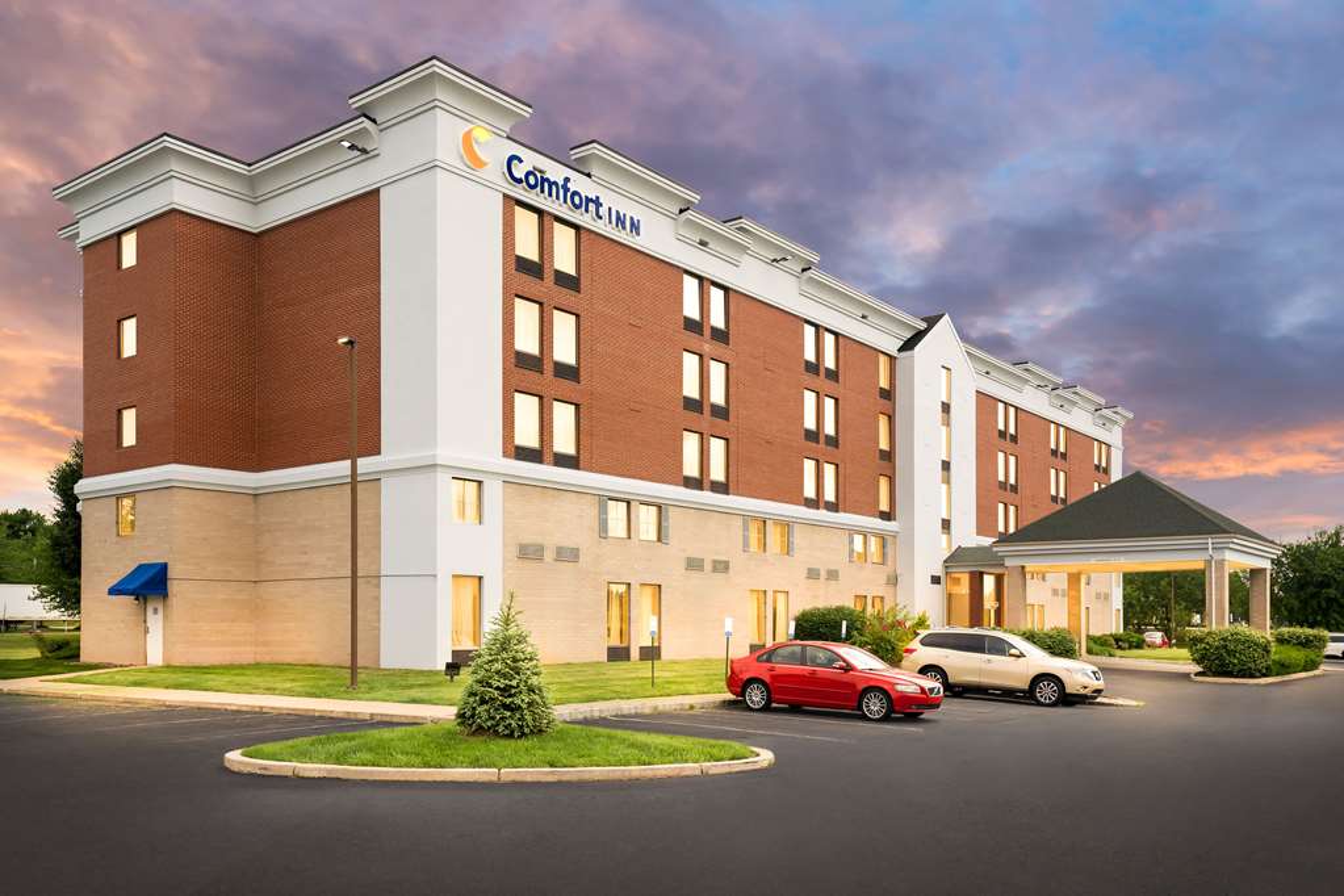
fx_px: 896
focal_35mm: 24
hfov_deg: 73.7
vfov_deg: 53.1
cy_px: 448
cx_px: 672
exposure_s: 1/1000
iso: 500
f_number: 8
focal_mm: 24
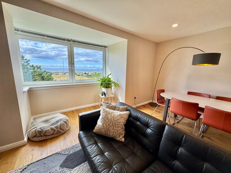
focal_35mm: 14
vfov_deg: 85.7
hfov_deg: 102.1
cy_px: 86
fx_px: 93
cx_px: 116
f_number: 2.2
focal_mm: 2.22
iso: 40
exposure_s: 1/218
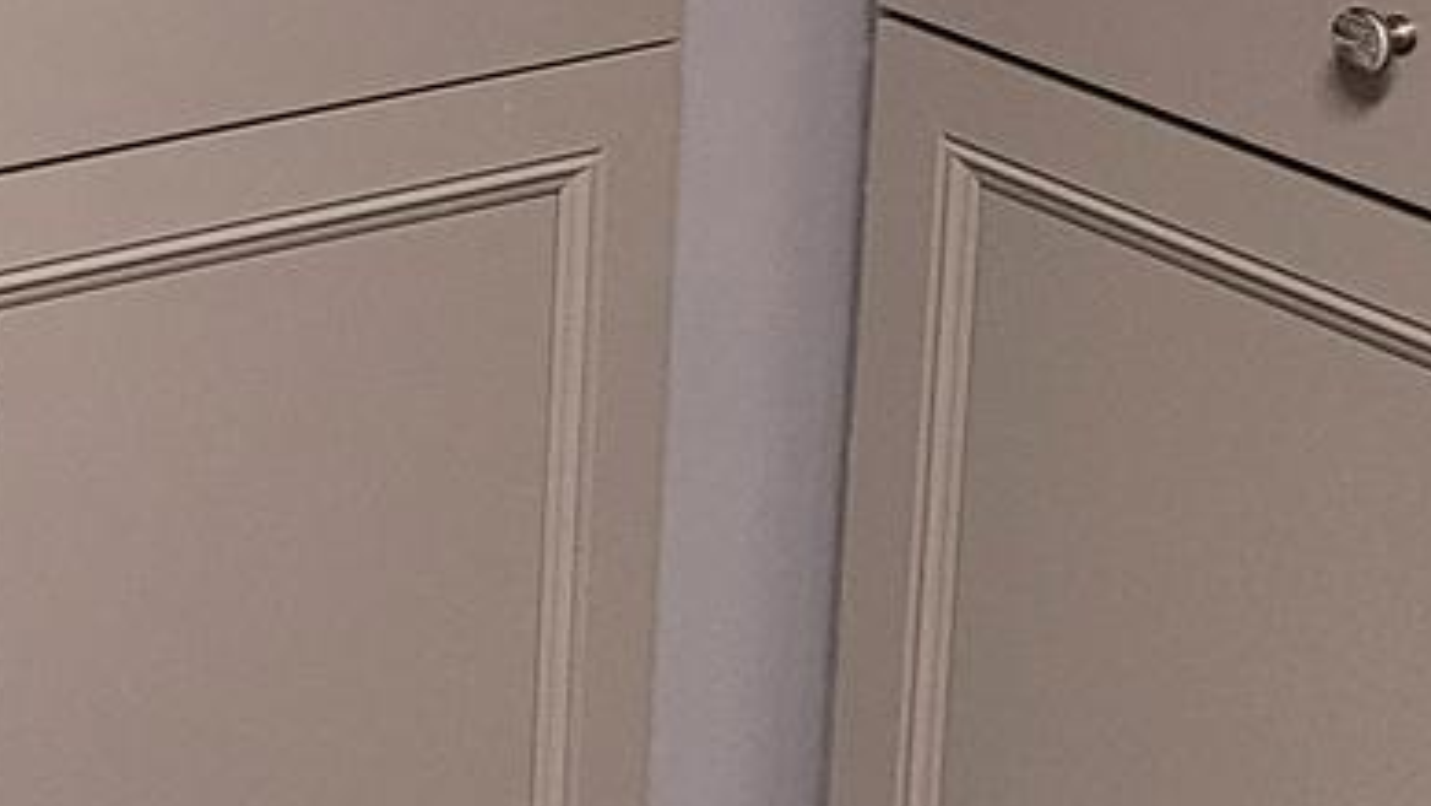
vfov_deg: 7.9
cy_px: -607
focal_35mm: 149
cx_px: -1085
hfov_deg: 13.1
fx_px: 5655
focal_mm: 5.4
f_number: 1.8
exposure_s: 1/120
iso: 320
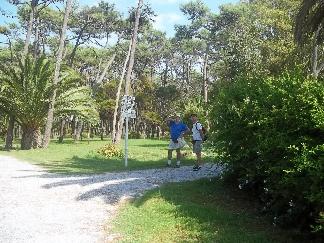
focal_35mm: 36
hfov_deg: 51.4
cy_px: 122
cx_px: 162
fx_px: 337
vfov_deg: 39.7
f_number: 3.1
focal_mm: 6.5
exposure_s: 1/400
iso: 64
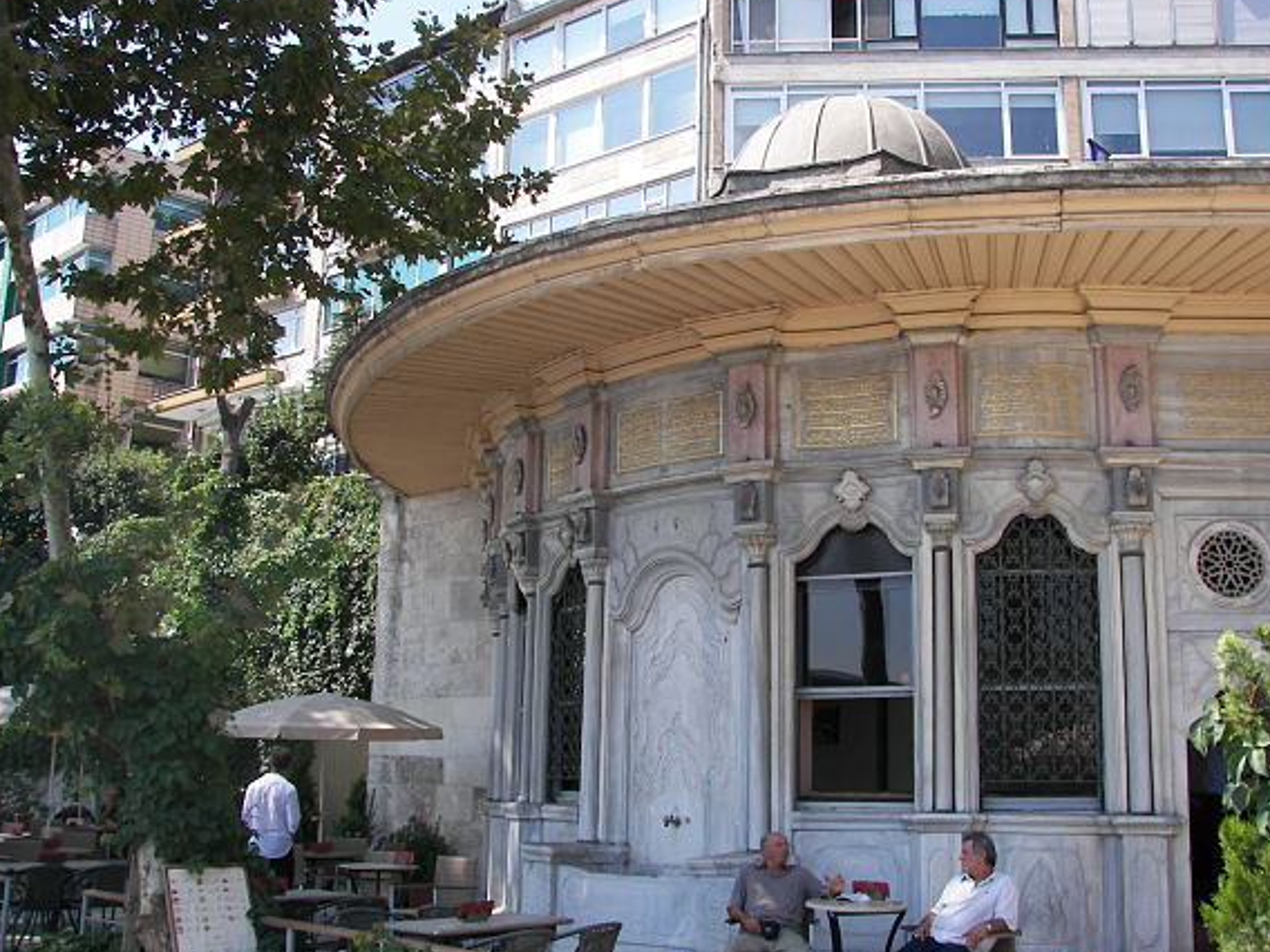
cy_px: 469
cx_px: 648
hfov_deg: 49.0
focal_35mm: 38
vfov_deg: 37.7
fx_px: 1394
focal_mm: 6
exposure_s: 1/400
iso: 50
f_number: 2.8
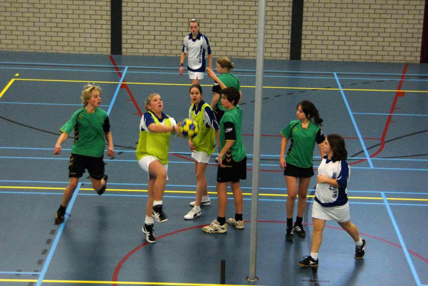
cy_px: 143
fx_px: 714
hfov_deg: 33.4
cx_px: 214
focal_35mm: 60
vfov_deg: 22.7
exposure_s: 1/160
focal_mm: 40
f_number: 4.5
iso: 800
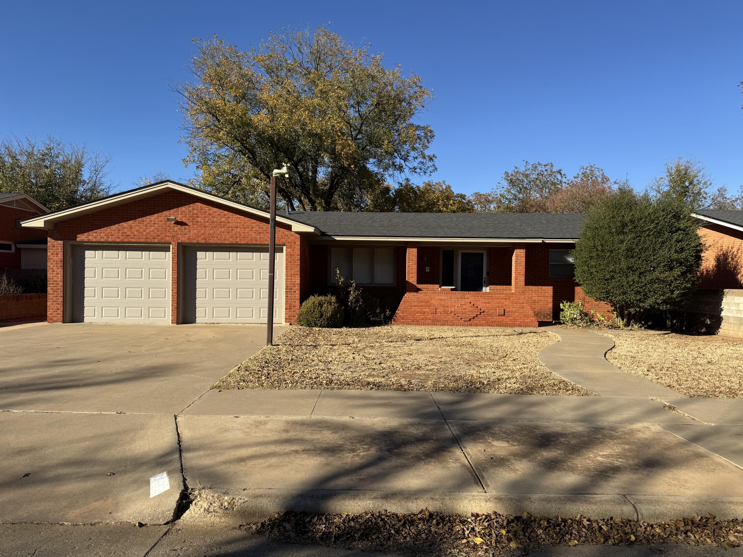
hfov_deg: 71.6
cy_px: 278
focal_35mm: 24
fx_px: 515
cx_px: 372
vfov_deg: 56.8
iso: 80
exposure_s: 1/3802
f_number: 1.78
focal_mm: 6.76
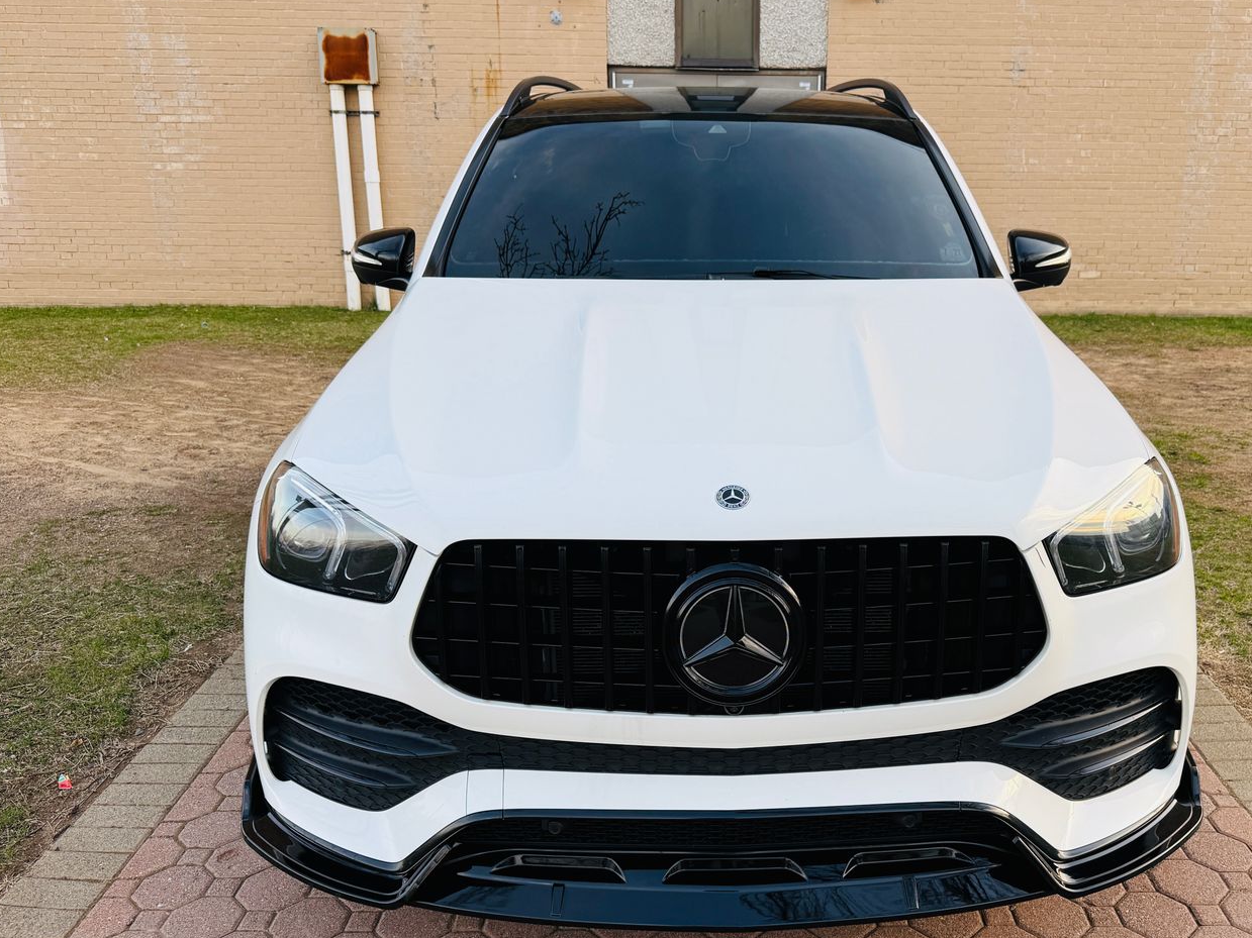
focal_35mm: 31
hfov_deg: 58.0
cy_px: 513
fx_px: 1121
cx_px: 735
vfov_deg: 45.4
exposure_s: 1/547
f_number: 1.78
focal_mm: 6.76
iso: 80
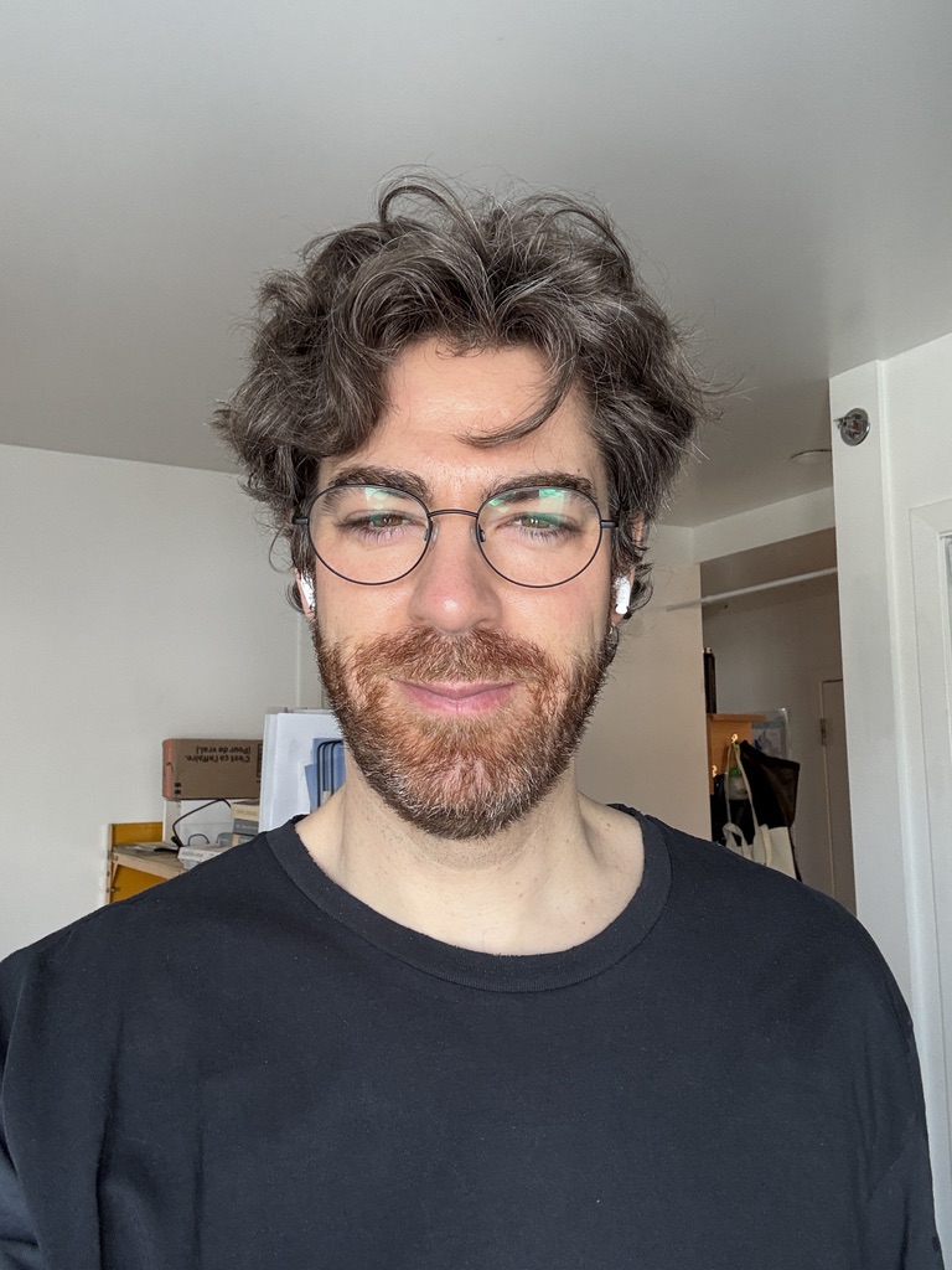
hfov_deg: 46.8
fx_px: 1100
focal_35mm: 30
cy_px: 635
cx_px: 476
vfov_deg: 60.0
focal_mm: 2.69
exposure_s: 1/117
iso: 80
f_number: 1.9
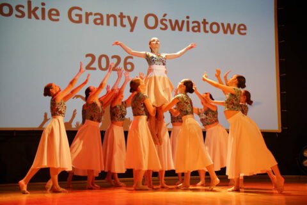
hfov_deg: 32.9
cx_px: 154
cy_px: 102
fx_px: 520
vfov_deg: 22.3
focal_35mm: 61
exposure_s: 1/100
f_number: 2.8
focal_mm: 61
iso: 800
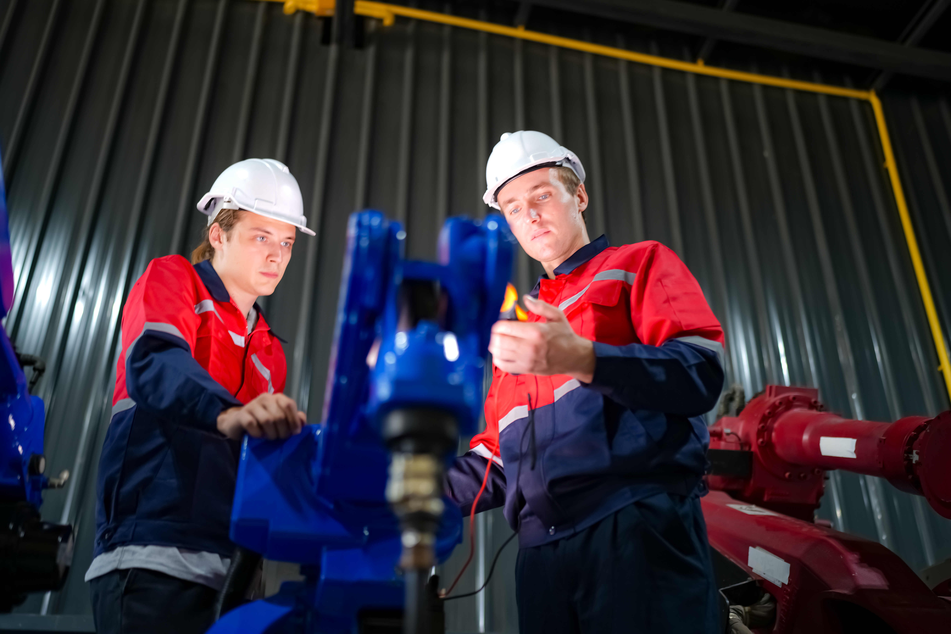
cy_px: 317
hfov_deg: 54.4
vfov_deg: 37.9
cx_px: 476
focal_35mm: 35
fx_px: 925
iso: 50
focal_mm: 35
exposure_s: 1/20
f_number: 1.4
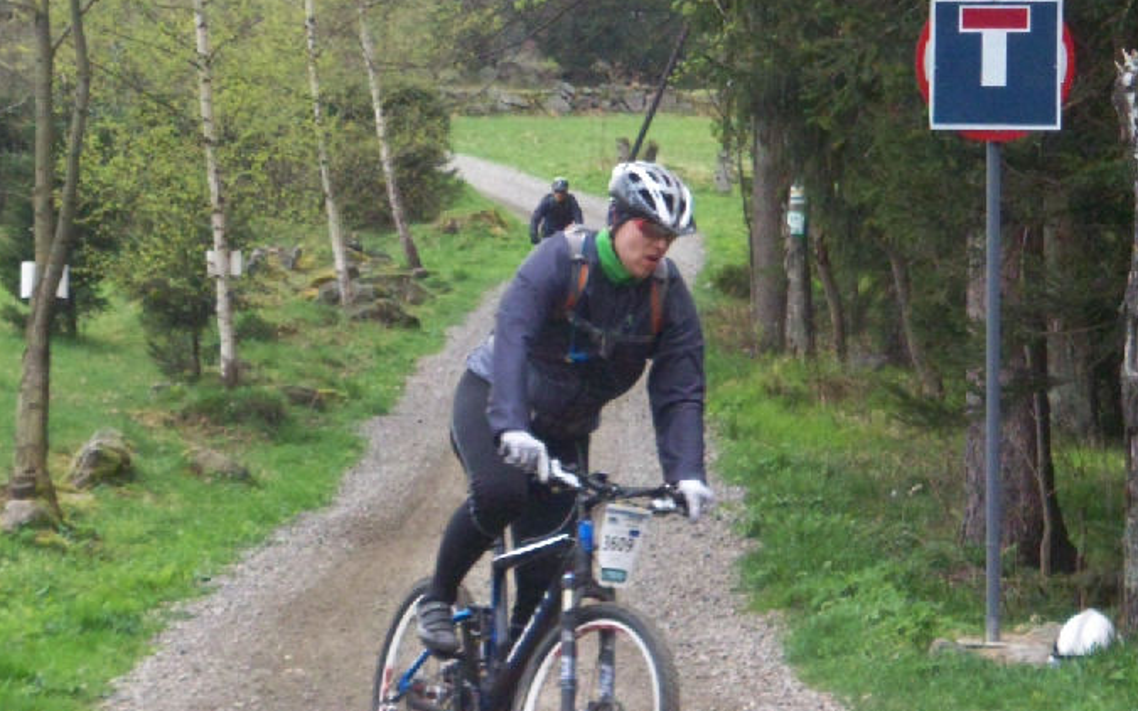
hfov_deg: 14.2
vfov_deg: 8.9
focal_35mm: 147
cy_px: 352
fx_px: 4559
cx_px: 615
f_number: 4.4
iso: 400
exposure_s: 1/250
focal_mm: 19.2
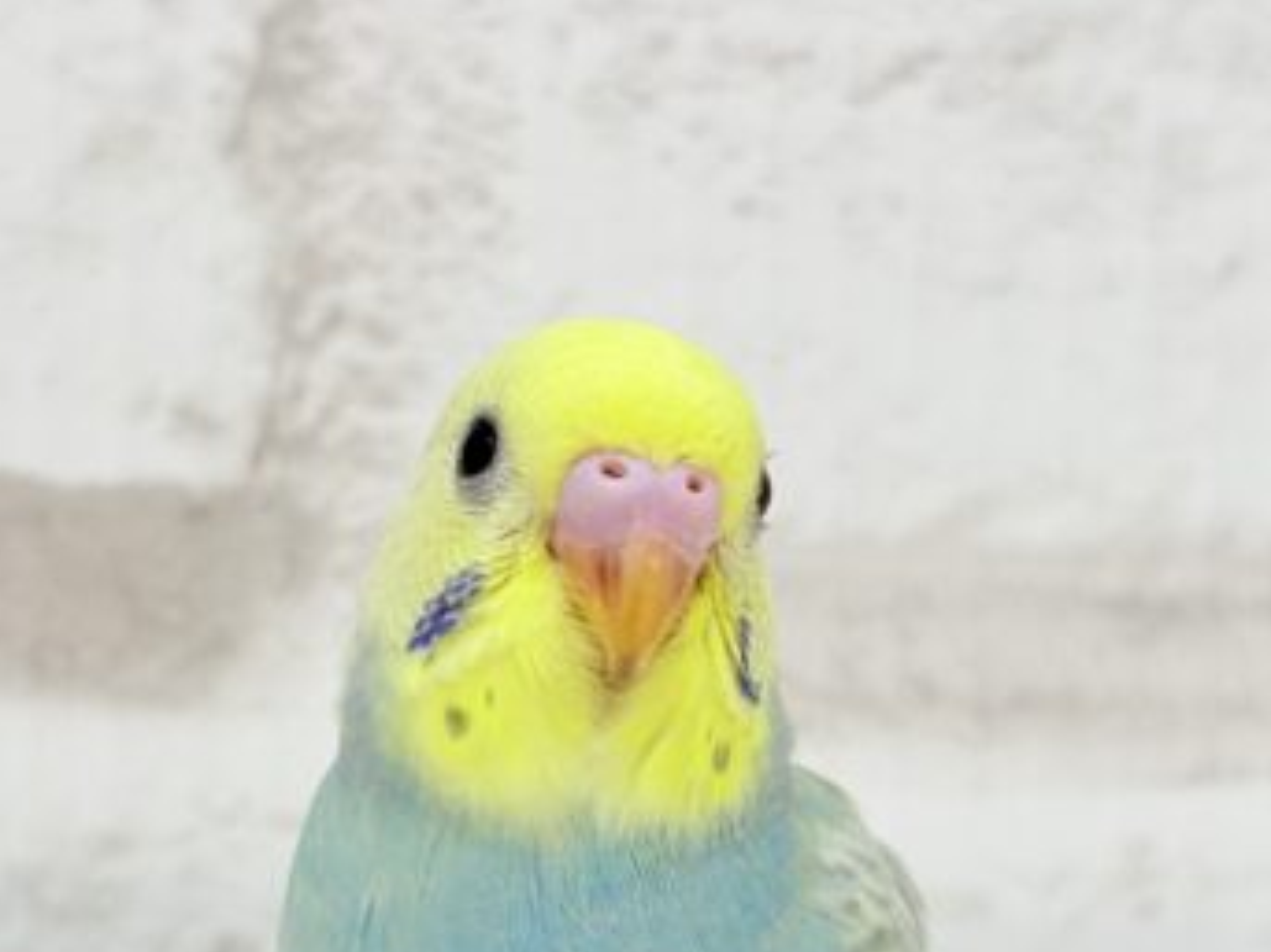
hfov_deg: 20.2
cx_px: 504
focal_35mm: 97
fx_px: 3560
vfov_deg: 15.1
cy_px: 874
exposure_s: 1/50
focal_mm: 5.96
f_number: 1.6
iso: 40
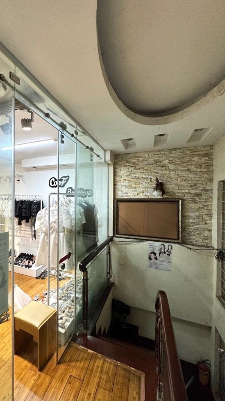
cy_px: 200
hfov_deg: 65.1
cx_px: 73
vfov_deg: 99.4
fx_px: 170
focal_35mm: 16
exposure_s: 1/100
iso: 125
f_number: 2.2
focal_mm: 2.22
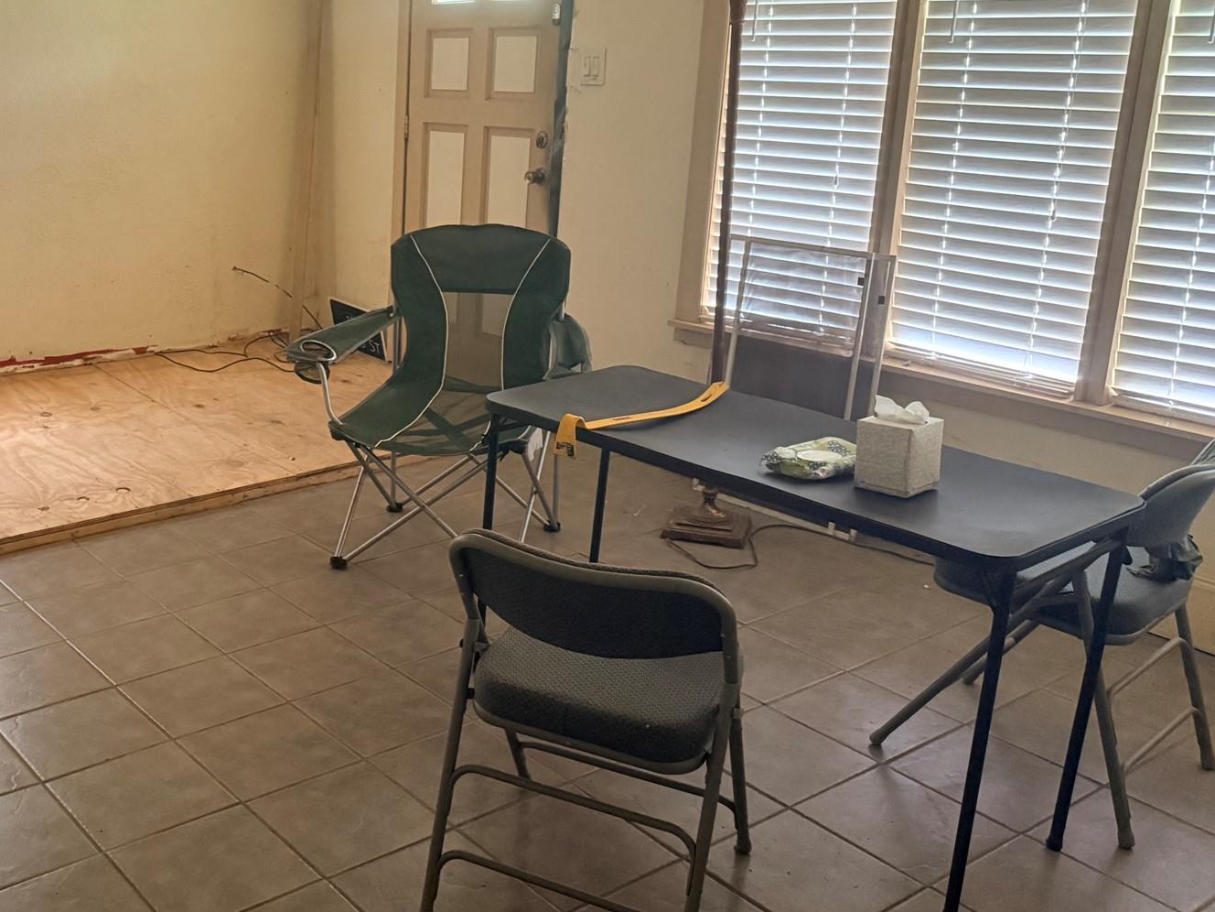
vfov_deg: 38.7
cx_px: 308
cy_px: 441
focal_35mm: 37
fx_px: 1299
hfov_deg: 48.3
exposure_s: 1/41
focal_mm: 6.76
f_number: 1.78
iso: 800
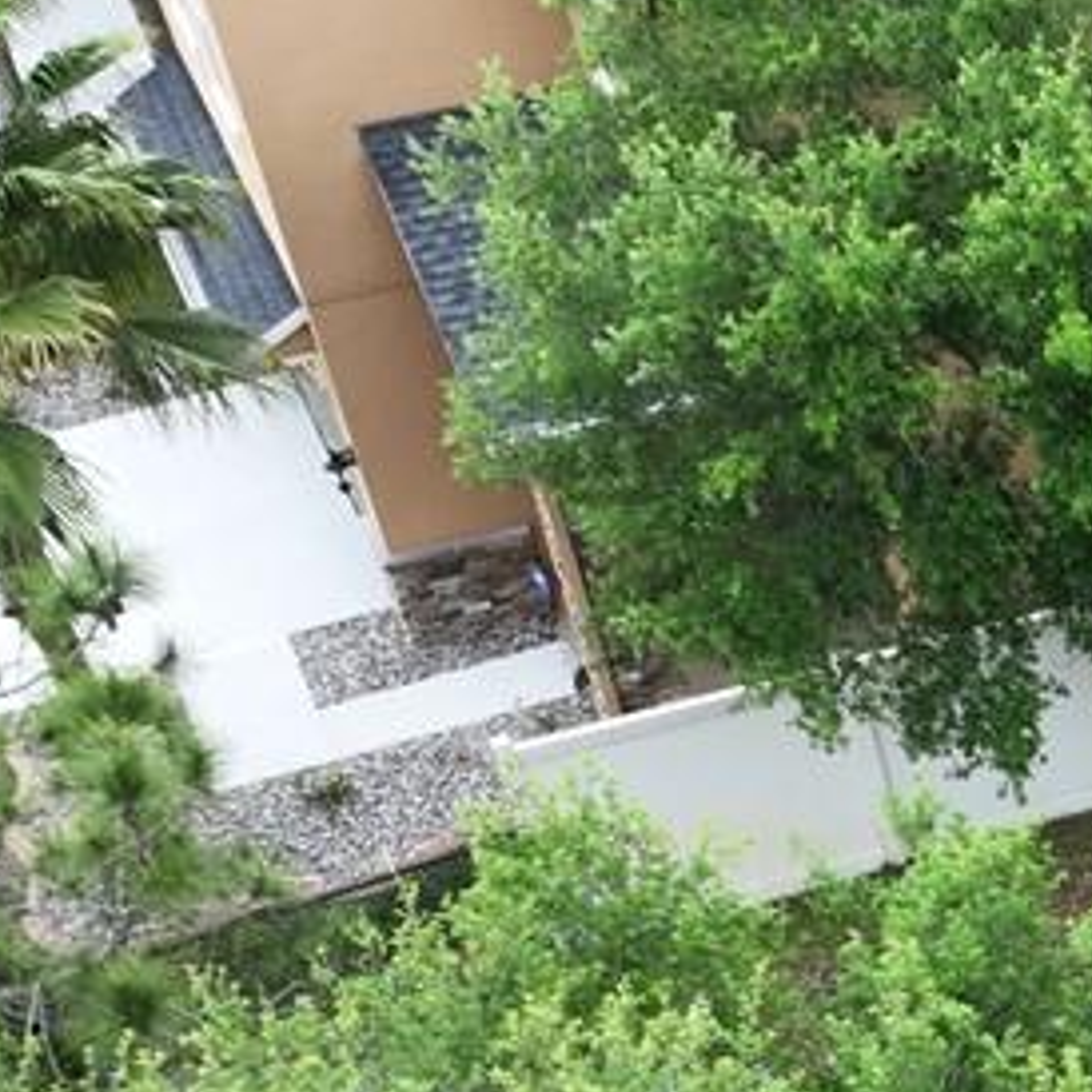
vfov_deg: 13.4
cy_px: 1542
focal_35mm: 124
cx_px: 2367
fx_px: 4426
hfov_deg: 12.1
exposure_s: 1/240
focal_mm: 12.29
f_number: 3.2
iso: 200
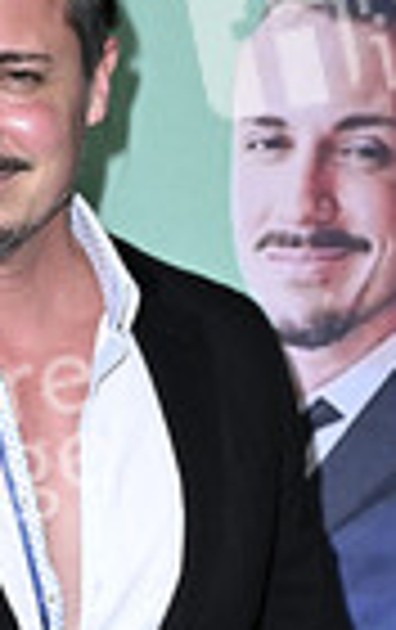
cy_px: 688
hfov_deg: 10.4
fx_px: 2150
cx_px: 9
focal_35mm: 125
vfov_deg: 16.2
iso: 1600
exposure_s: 1/200
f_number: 5.6
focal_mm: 43
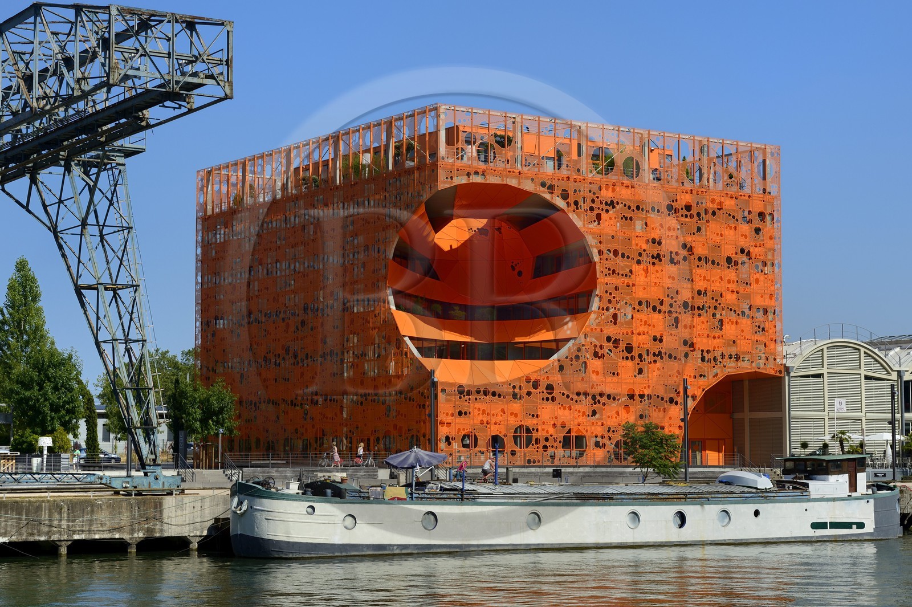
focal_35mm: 70
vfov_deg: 19.4
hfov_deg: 28.9
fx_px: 1772
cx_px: 456
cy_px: 304
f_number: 11
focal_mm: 70
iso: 200
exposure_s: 1/320
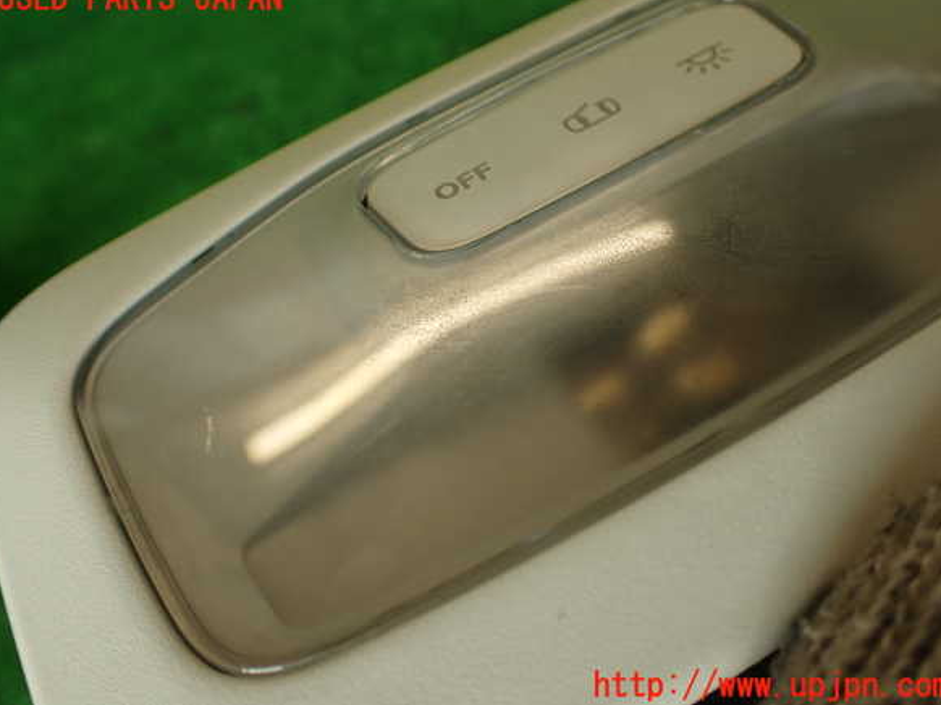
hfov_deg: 55.4
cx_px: 474
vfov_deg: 42.9
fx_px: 897
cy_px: 343
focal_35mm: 33
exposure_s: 1/100
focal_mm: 5.79
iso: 100
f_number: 2.4
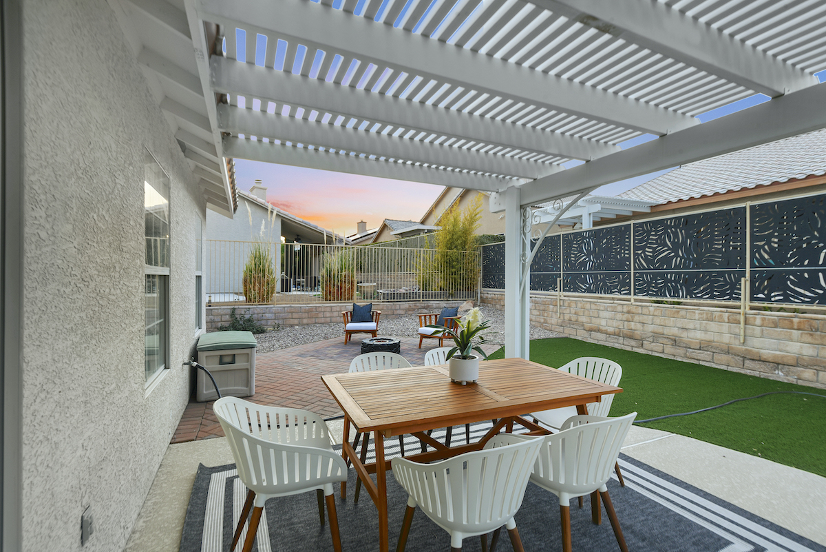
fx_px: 367
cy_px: 276
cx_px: 413
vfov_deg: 73.8
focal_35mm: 16
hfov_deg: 96.7
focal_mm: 16
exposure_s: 1/6
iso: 250
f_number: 13
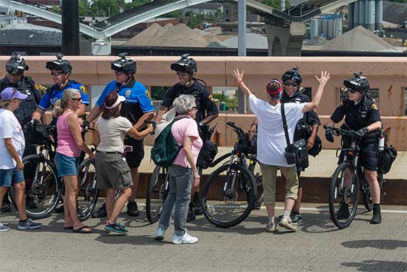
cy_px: 136
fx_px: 848
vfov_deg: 18.2
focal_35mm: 75
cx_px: 204
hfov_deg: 27.0
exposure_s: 1/1500
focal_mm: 75
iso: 320
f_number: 8
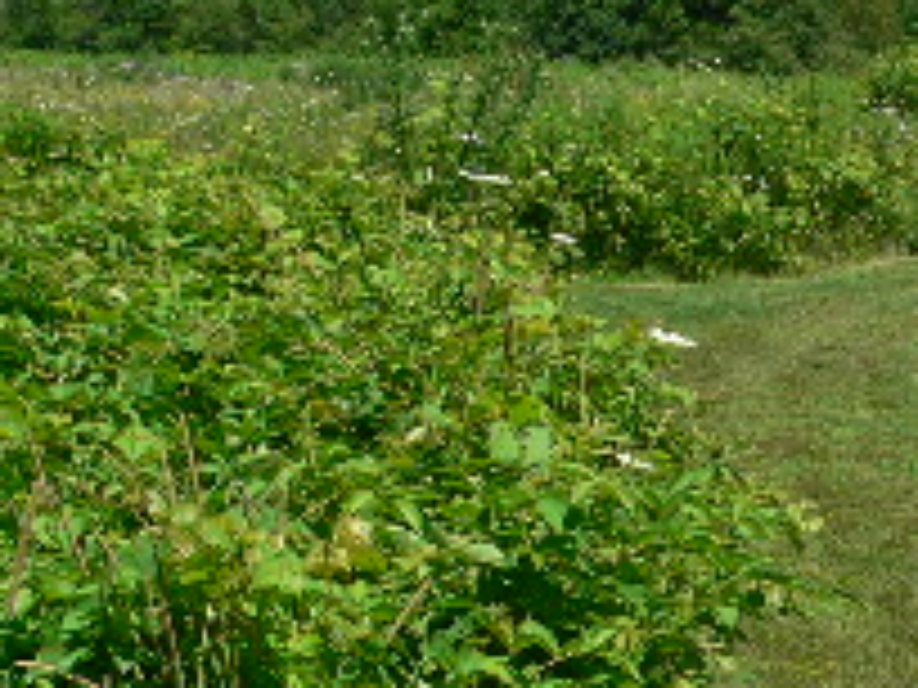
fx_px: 2997
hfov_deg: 16.8
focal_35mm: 113
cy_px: 175
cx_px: 1053
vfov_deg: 13.1
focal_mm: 6
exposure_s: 1/500
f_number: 4.6
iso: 80
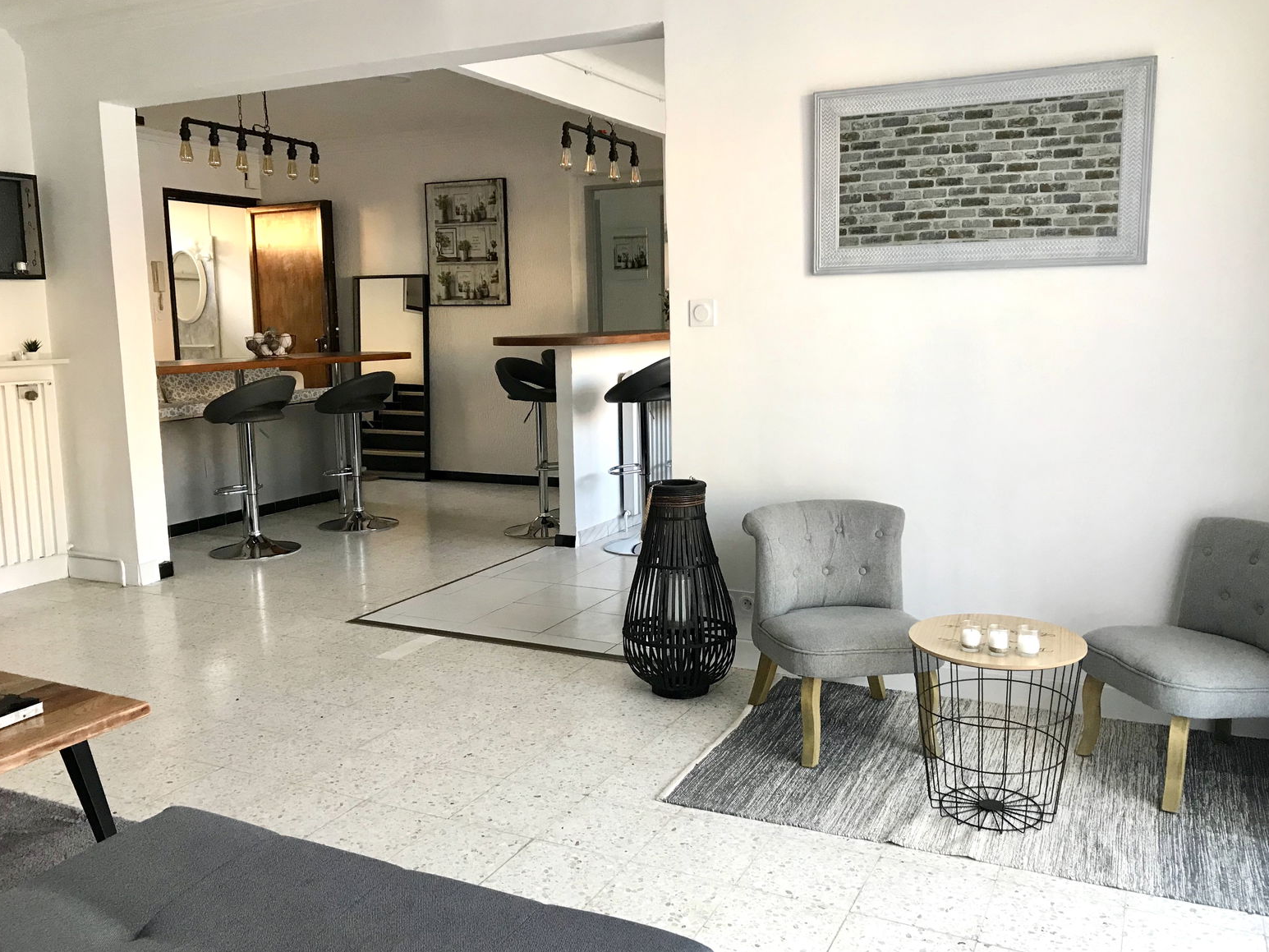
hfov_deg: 61.6
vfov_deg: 48.2
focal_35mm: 29
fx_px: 1063
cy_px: 477
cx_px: 649
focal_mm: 3.99
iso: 40
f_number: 1.8
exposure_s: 1/17
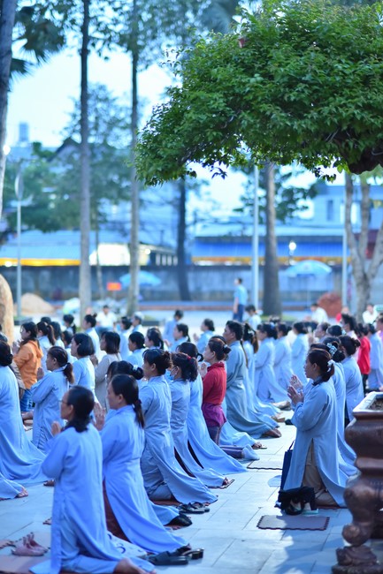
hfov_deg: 16.1
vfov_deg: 23.9
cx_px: 192
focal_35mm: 85
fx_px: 1357
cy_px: 287
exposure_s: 1/60
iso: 1250
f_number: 2
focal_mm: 85
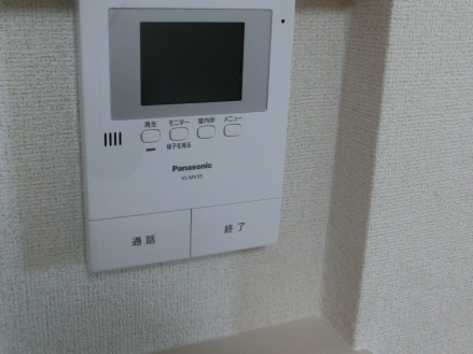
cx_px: 171
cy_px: 139
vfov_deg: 40.5
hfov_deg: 52.0
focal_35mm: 35
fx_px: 478
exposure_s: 1/125
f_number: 3
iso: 200
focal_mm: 4.24
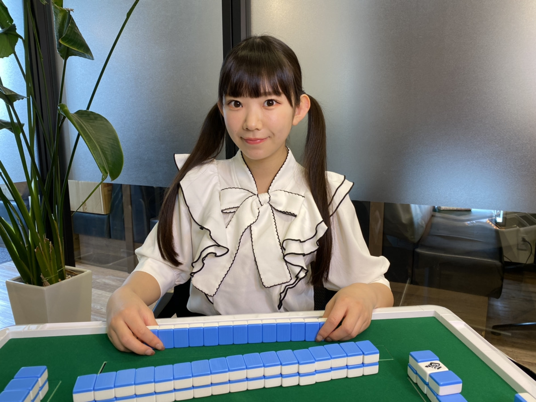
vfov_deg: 53.1
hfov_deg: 67.3
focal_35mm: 26
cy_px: 201
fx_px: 403
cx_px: 268
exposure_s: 1/100
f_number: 1.8
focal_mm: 4.25
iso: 80
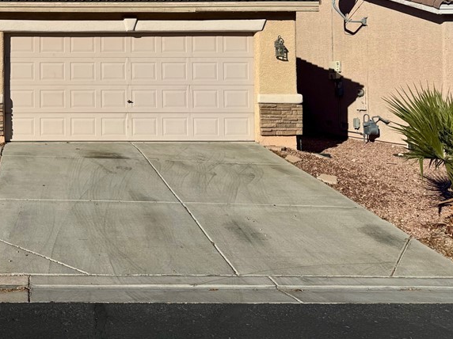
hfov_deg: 40.7
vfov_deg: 32.0
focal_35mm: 43
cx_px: 49
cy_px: 38
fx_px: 562
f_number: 1.78
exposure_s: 1/10417
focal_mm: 6.76
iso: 80
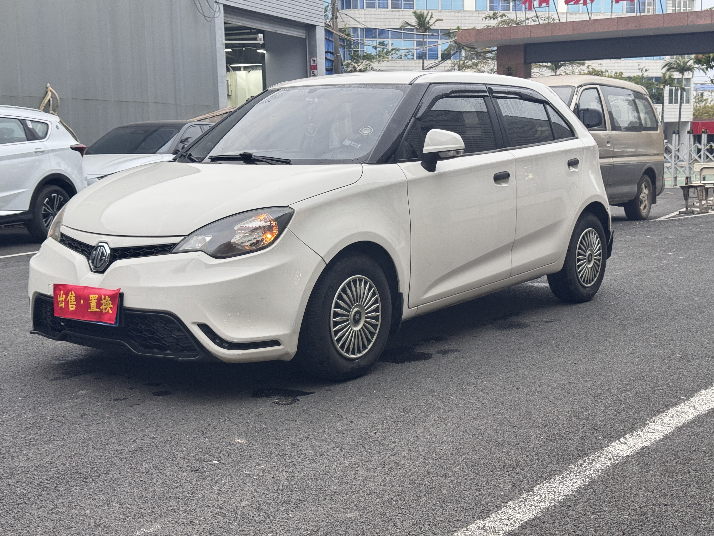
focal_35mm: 48
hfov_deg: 39.7
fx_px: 990
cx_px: 357
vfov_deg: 30.3
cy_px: 268
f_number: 1.78
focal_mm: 6.76
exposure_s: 1/60
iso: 125
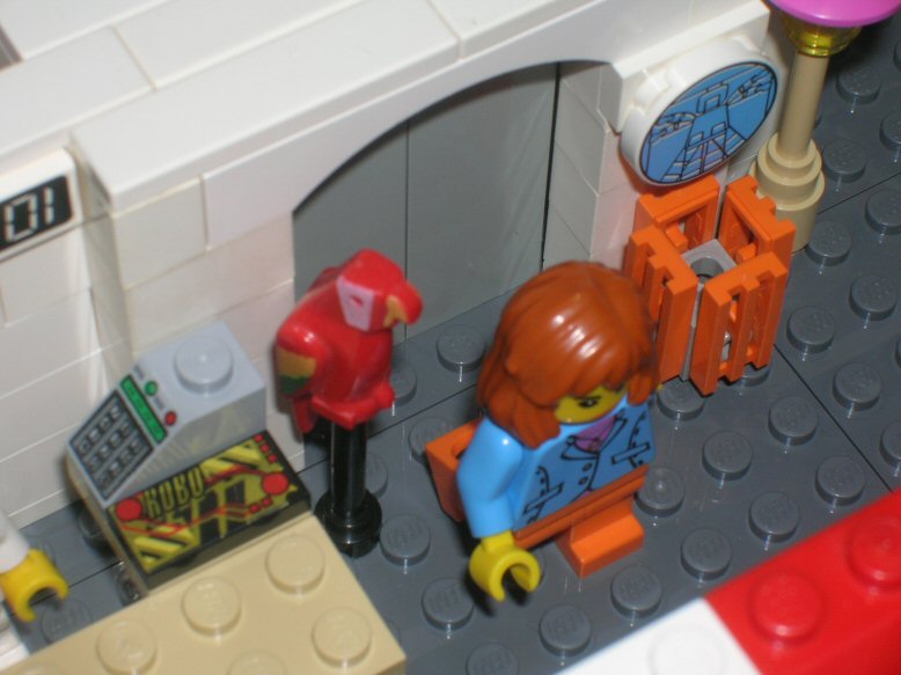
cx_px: 450
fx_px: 2654
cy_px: 338
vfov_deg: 14.5
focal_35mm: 102
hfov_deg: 19.3
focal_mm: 17.1
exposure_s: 1/60.1
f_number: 8.2
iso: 50
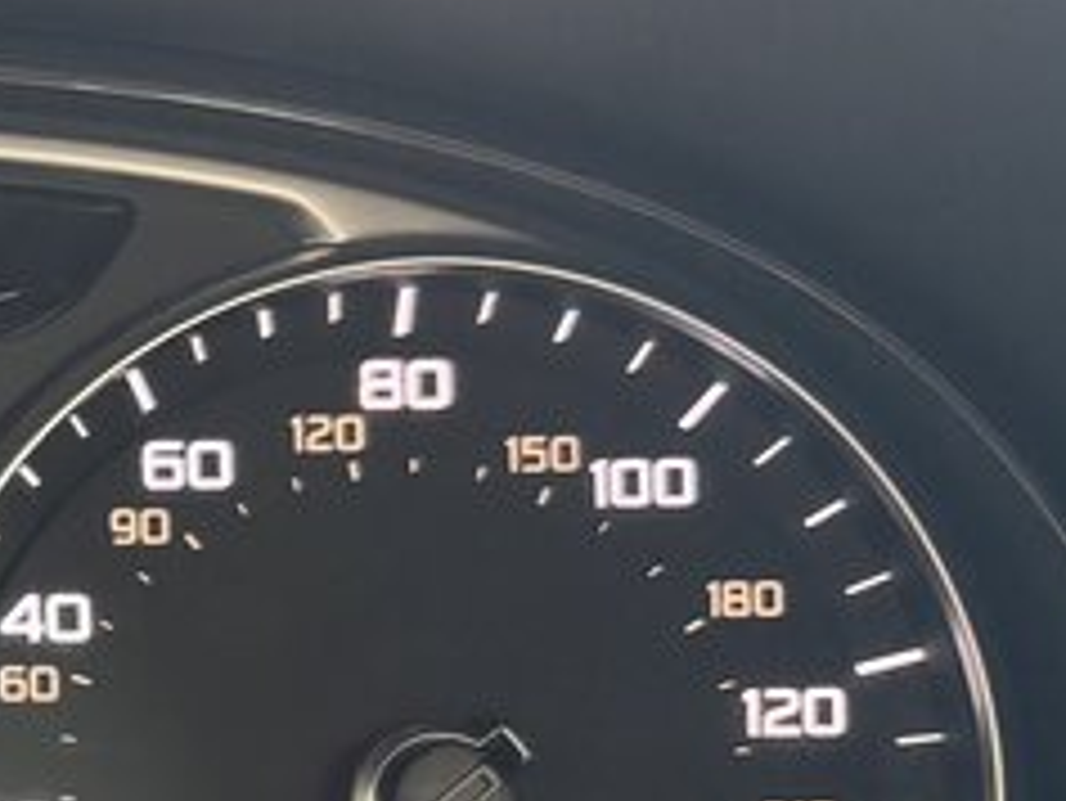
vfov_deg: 18.0
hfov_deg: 20.2
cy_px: 675
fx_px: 2496
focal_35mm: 81
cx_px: -607
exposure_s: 1/41
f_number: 1.78
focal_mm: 6.76
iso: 800
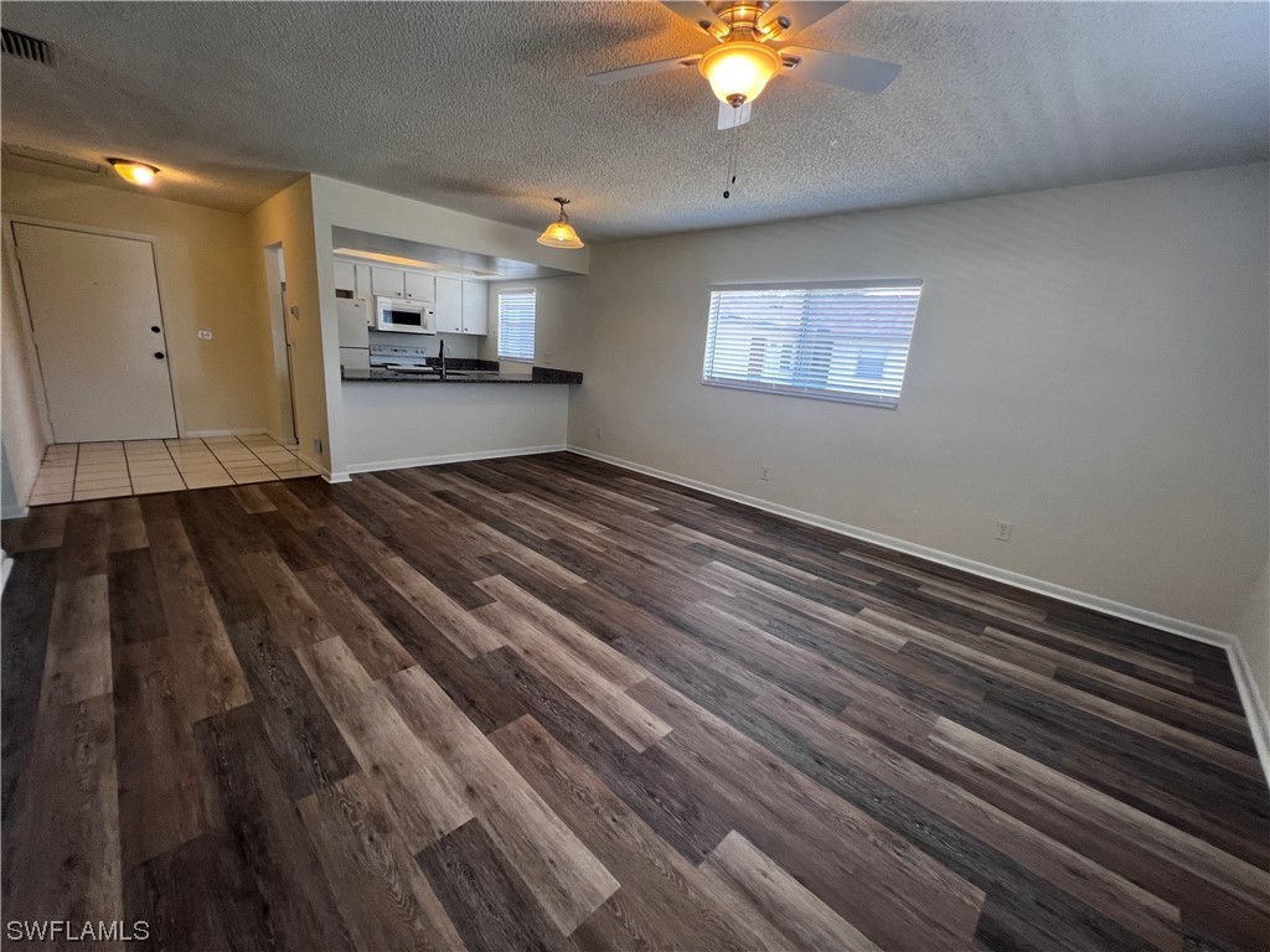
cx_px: 635
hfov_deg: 106.2
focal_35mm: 13
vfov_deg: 89.9
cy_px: 476
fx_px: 477
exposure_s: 1/40
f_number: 1.8
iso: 50
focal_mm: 1.57
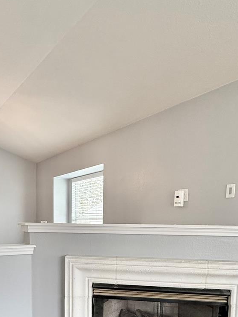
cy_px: 247
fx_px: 266
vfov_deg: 57.7
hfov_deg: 47.8
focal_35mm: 29
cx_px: 92
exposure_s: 1/120
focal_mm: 2.22
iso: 250
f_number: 2.2
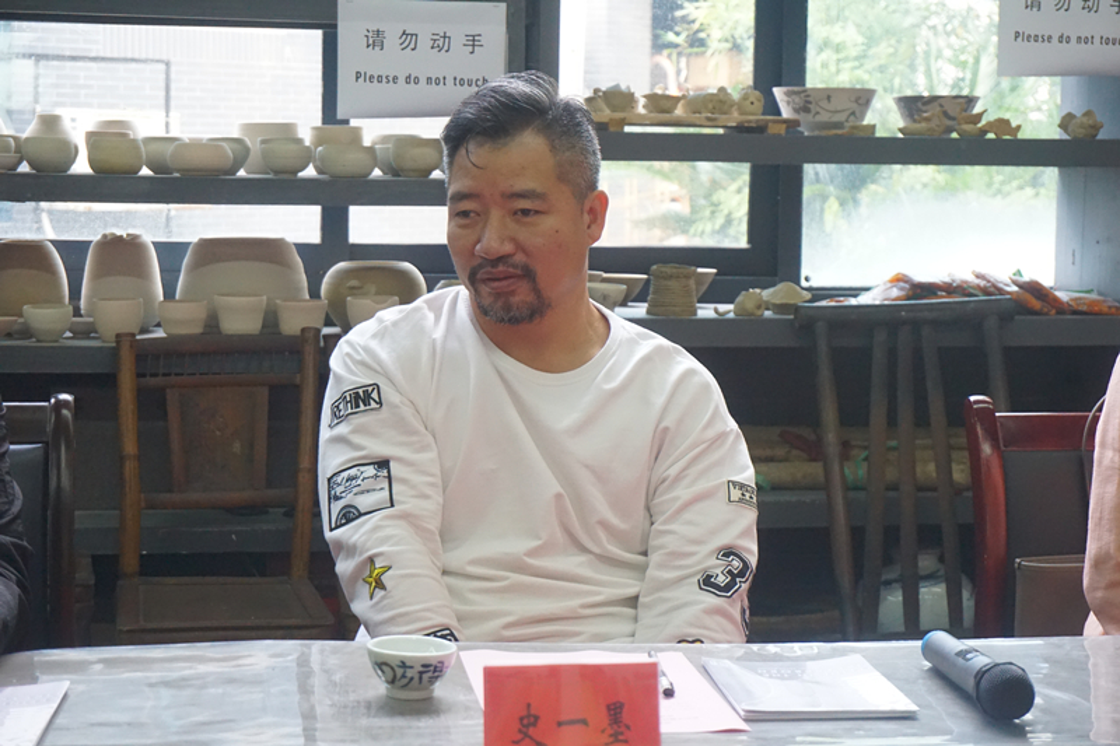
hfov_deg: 29.2
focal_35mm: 69
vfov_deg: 19.7
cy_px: 373
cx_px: 560
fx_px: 2146
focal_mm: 46
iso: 3200
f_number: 5.6
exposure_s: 1/125
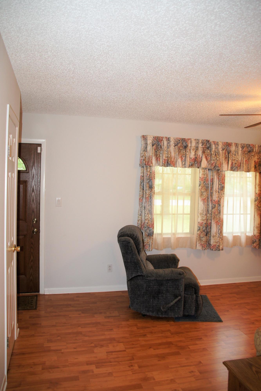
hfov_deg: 43.6
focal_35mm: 30
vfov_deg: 61.9
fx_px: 326
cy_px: 196
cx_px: 130
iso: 320
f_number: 3.5
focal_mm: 20
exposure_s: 1/60
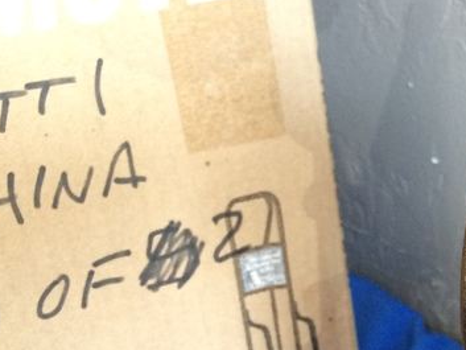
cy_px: 314
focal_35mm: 74
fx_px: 997
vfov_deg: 19.6
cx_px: 573
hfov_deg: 23.8
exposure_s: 1/30
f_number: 2.2
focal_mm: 4.15
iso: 160
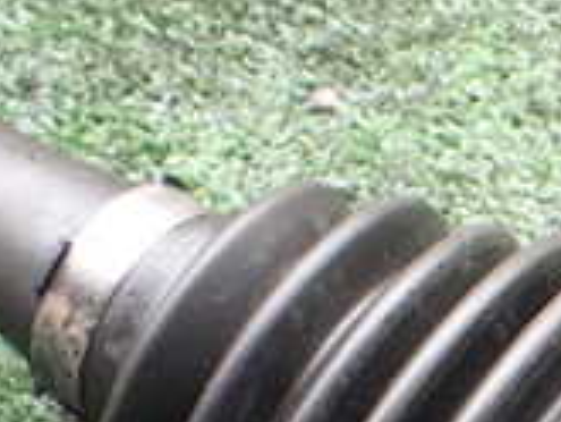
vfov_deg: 12.7
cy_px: 681
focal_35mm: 109
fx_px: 1768
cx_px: 833
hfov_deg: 16.5
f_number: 2.3
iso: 200
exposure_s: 1/125
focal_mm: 5.4
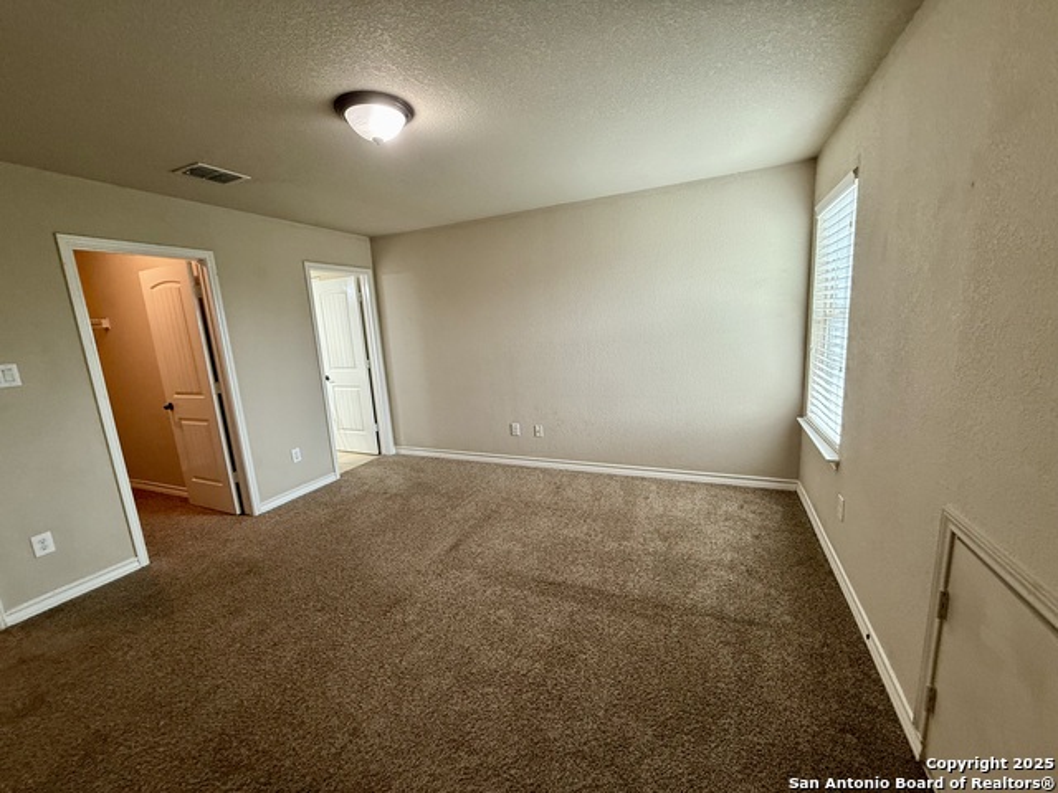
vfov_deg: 85.7
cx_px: 529
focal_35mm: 14
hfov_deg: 102.1
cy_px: 396
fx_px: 428
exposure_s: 1/60
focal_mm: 2.22
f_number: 2.2
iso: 200
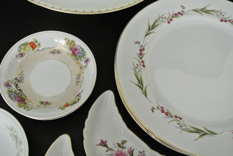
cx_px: 115
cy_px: 78
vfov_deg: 32.7
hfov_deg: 47.4
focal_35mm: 41
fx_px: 266
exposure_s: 1/50
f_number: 4.2
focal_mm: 15.1
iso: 800
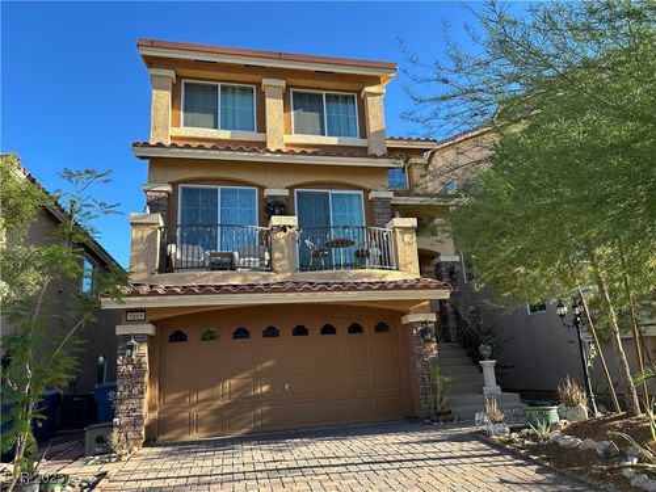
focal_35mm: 24
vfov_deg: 56.8
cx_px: 328
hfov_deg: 71.6
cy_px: 246
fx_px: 455
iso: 80
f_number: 1.78
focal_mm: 6.86
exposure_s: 1/864
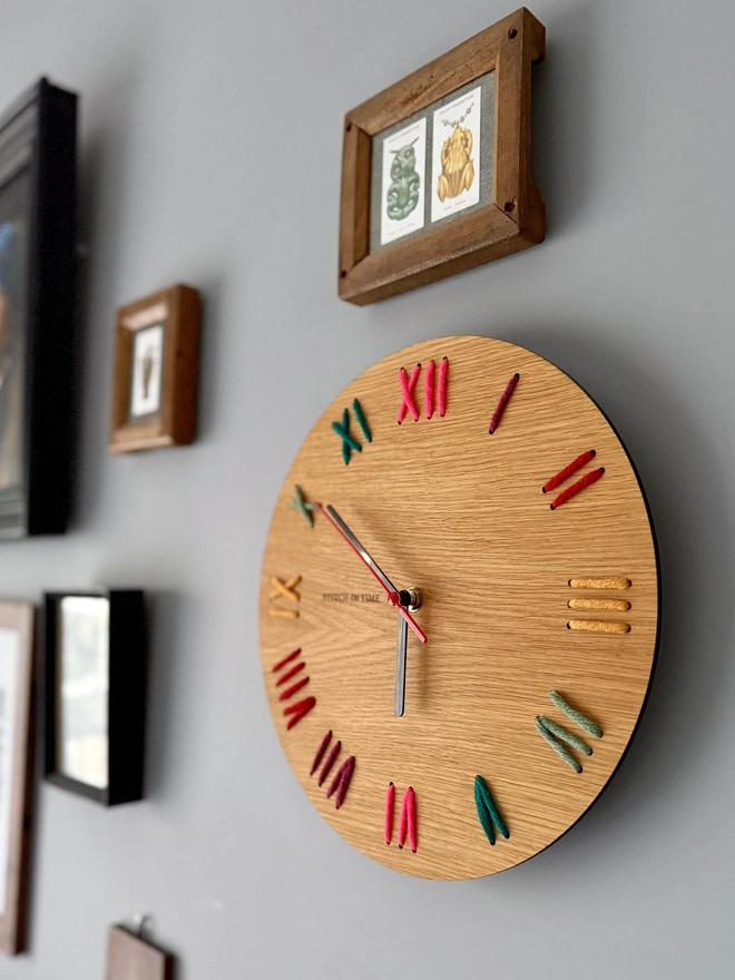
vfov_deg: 71.6
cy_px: 490
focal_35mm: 24
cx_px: 368
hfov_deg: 56.8
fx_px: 679
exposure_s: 1/40
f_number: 1.78
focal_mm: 6.76
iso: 1000
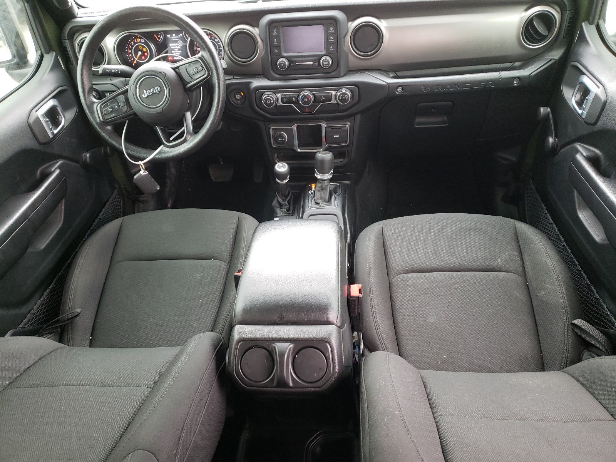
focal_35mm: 26
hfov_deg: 67.3
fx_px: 463
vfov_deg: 53.1
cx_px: 308
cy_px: 231
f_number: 1.5
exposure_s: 1/60.2
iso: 160
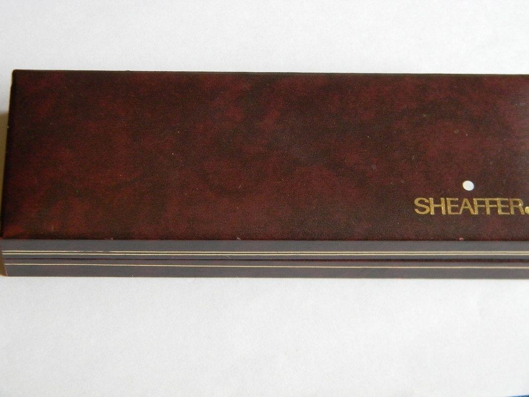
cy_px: 198
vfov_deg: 17.8
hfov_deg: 23.6
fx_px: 1268
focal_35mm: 83
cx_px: 264
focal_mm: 15.1
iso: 336
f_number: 4.5
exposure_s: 1/30
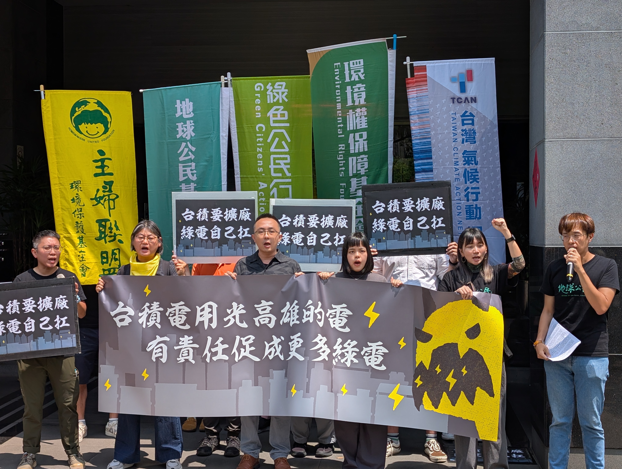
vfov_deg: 29.7
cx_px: 311
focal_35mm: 49
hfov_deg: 38.9
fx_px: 882
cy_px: 234
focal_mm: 6.9
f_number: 1.68
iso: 18
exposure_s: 1/839
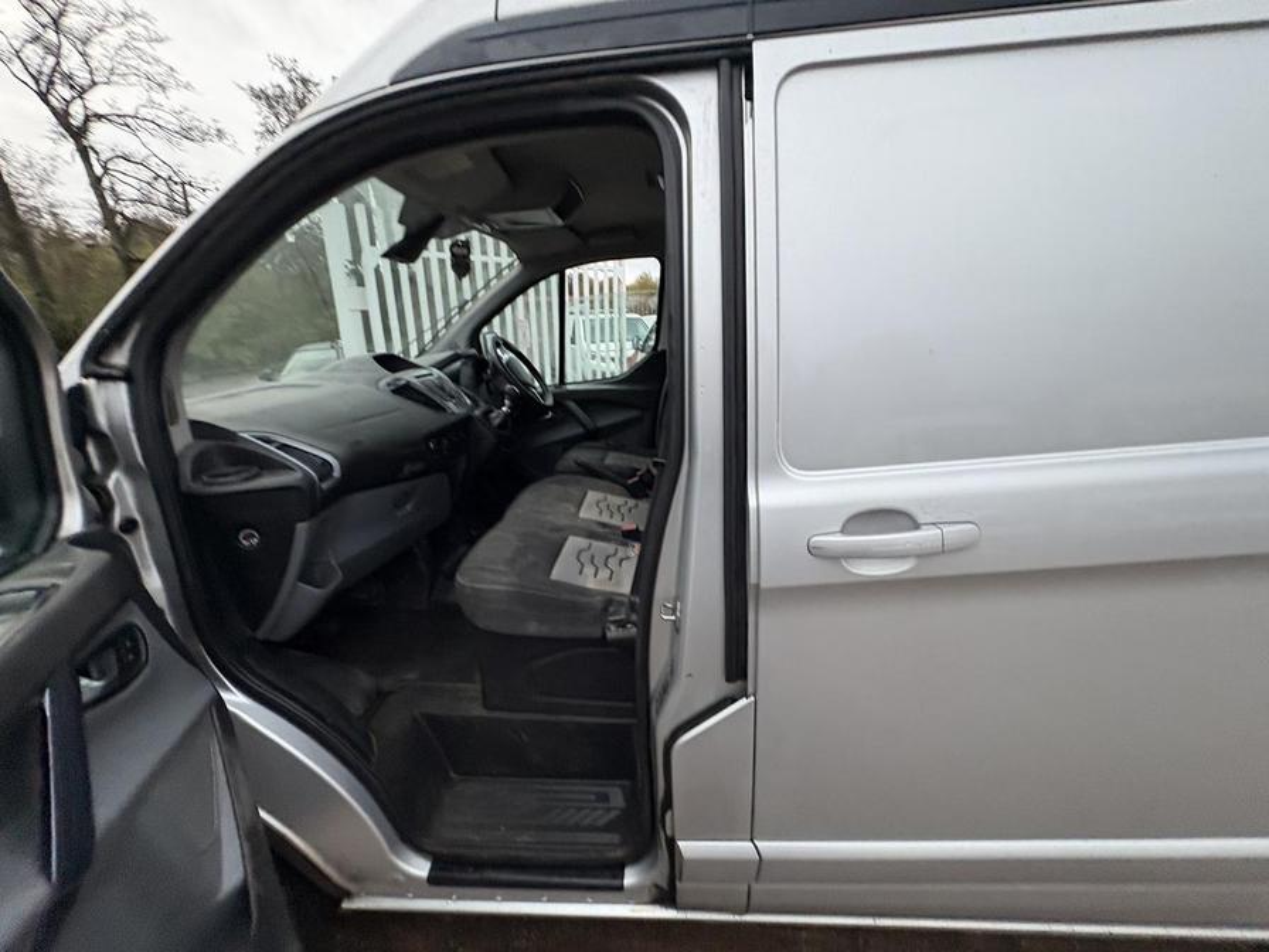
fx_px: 513
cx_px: 634
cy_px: 476
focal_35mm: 14
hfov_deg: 102.1
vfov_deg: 85.7
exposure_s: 1/60
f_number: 2.2
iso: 320
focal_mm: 2.22
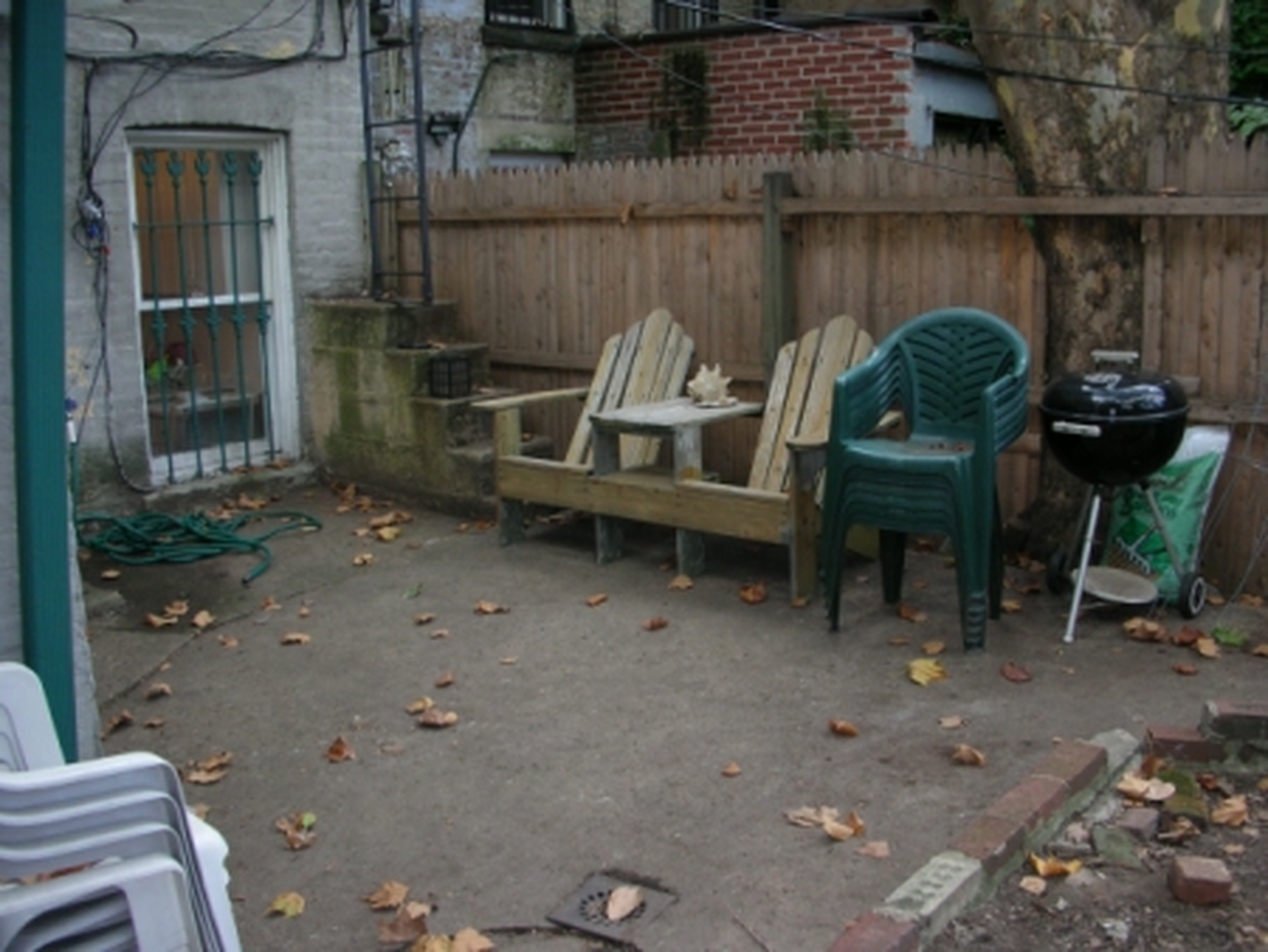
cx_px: 634
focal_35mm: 35
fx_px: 1283
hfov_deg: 52.6
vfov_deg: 40.7
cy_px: 476
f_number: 3
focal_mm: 5.8
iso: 88
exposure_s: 1/60.1
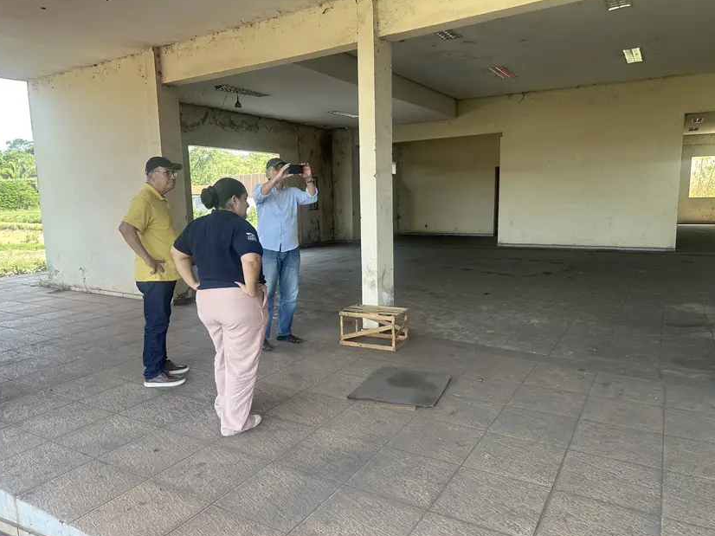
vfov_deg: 54.9
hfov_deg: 69.4
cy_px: 273
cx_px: 347
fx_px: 516
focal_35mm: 25
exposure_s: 1/262
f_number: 1.78
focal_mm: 6.86
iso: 80
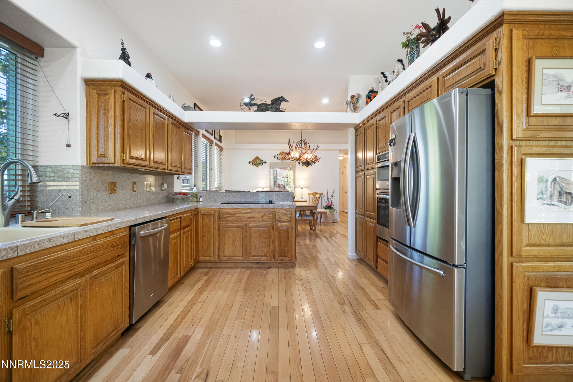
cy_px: 191
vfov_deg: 77.3
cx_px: 286
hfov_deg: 100.4
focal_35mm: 15
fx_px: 239
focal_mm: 10
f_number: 6.3
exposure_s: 1/60
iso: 1000
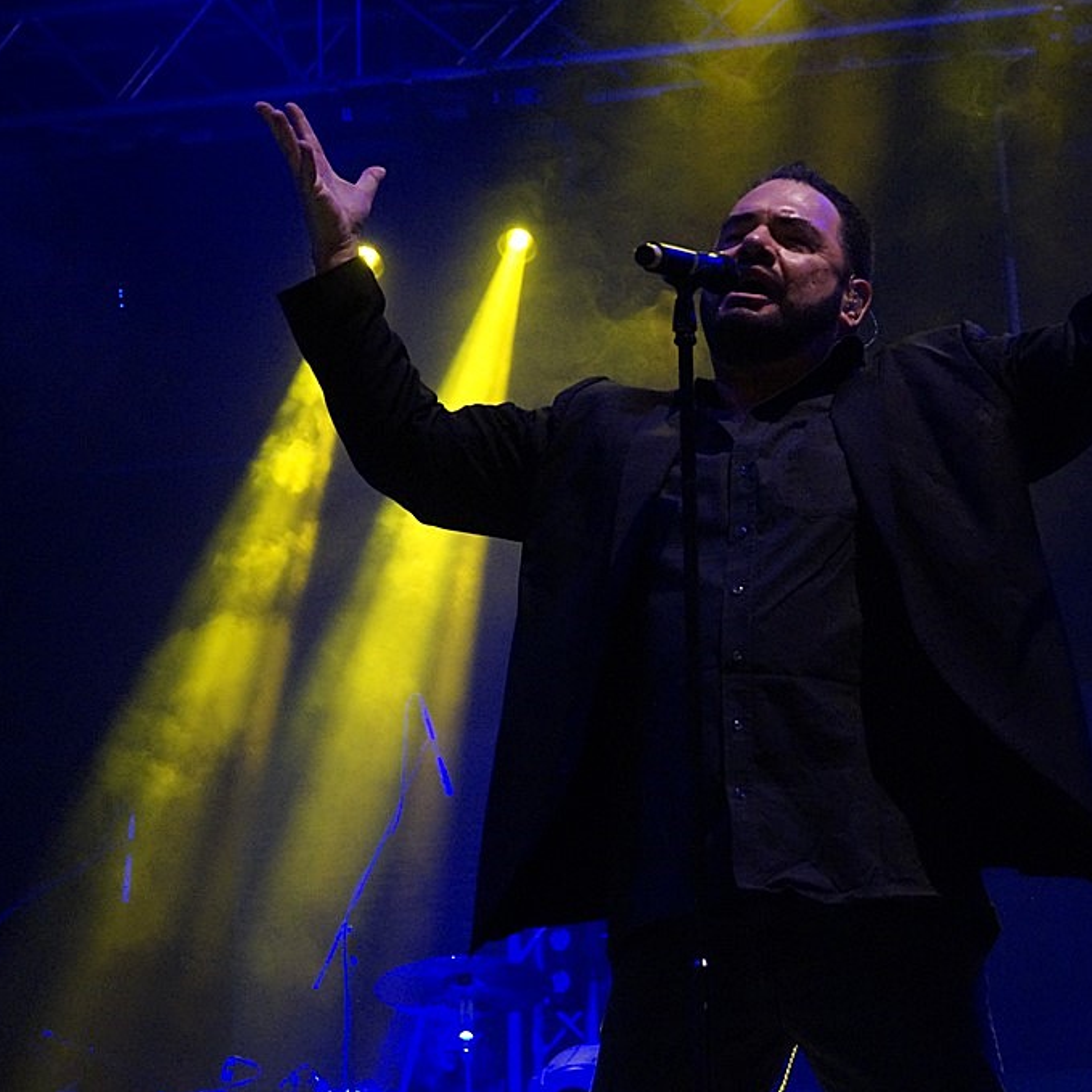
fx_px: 3770
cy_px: 547
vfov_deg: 16.5
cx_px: 798
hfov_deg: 16.4
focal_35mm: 106
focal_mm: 55
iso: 3200
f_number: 4.5
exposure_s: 1/100
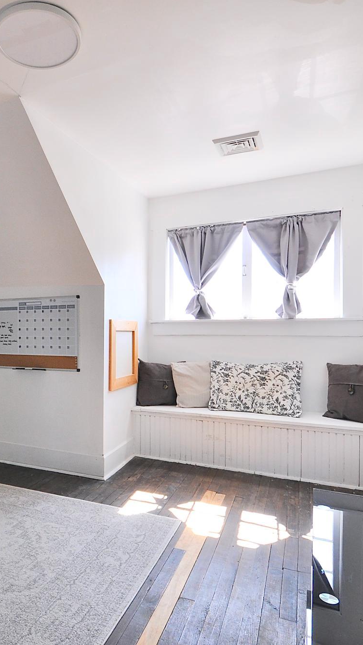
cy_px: 326
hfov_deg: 45.6
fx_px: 411
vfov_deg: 76.3
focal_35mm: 24
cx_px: 80
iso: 400
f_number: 7.1
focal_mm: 10
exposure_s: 1/60
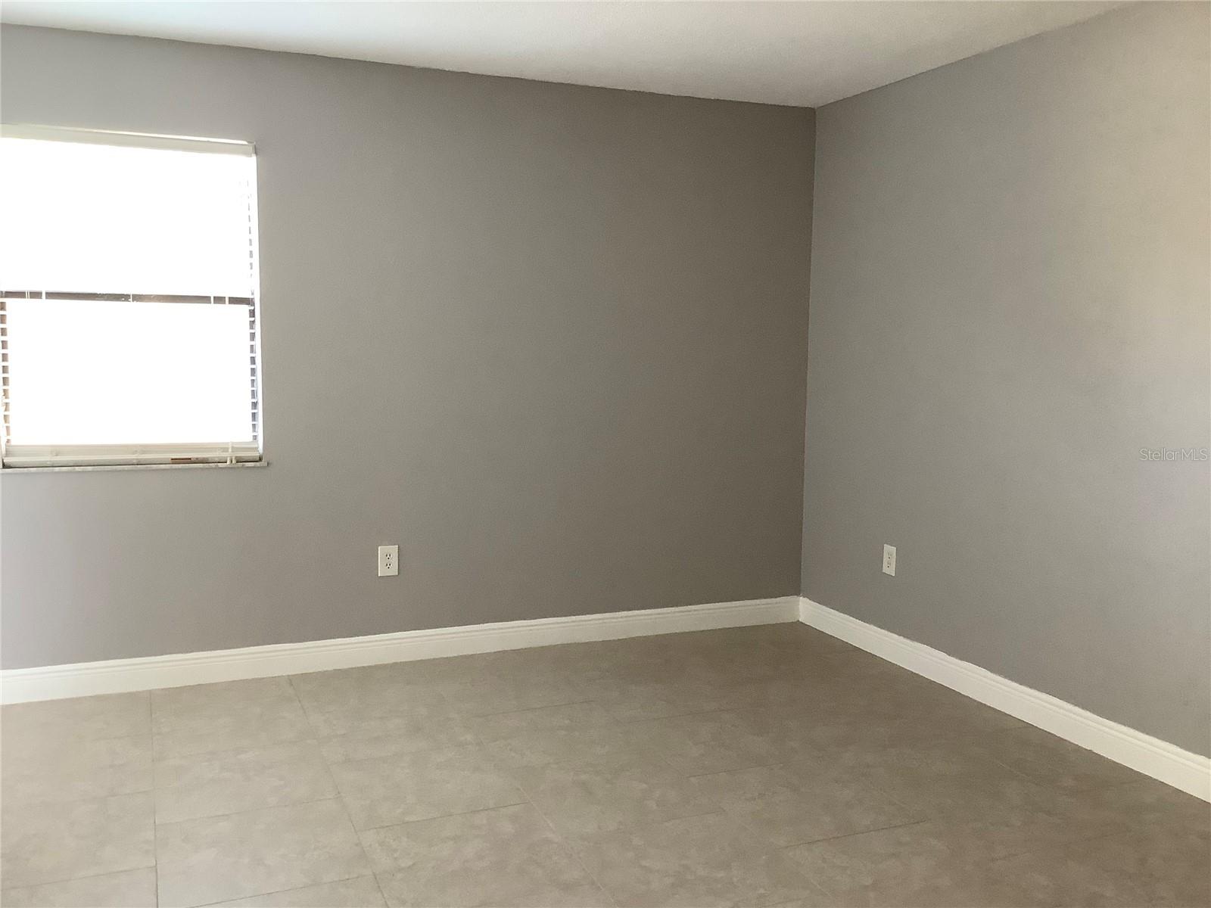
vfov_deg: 45.4
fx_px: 1084
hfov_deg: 58.4
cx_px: 606
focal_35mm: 31
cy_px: 454
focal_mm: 3.3
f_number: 2.4
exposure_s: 1/60
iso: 160
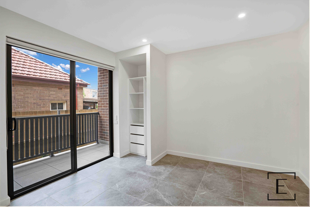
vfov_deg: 73.8
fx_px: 138
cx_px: 155
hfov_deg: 96.7
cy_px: 104
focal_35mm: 16
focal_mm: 16
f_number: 8
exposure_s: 1/20
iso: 200
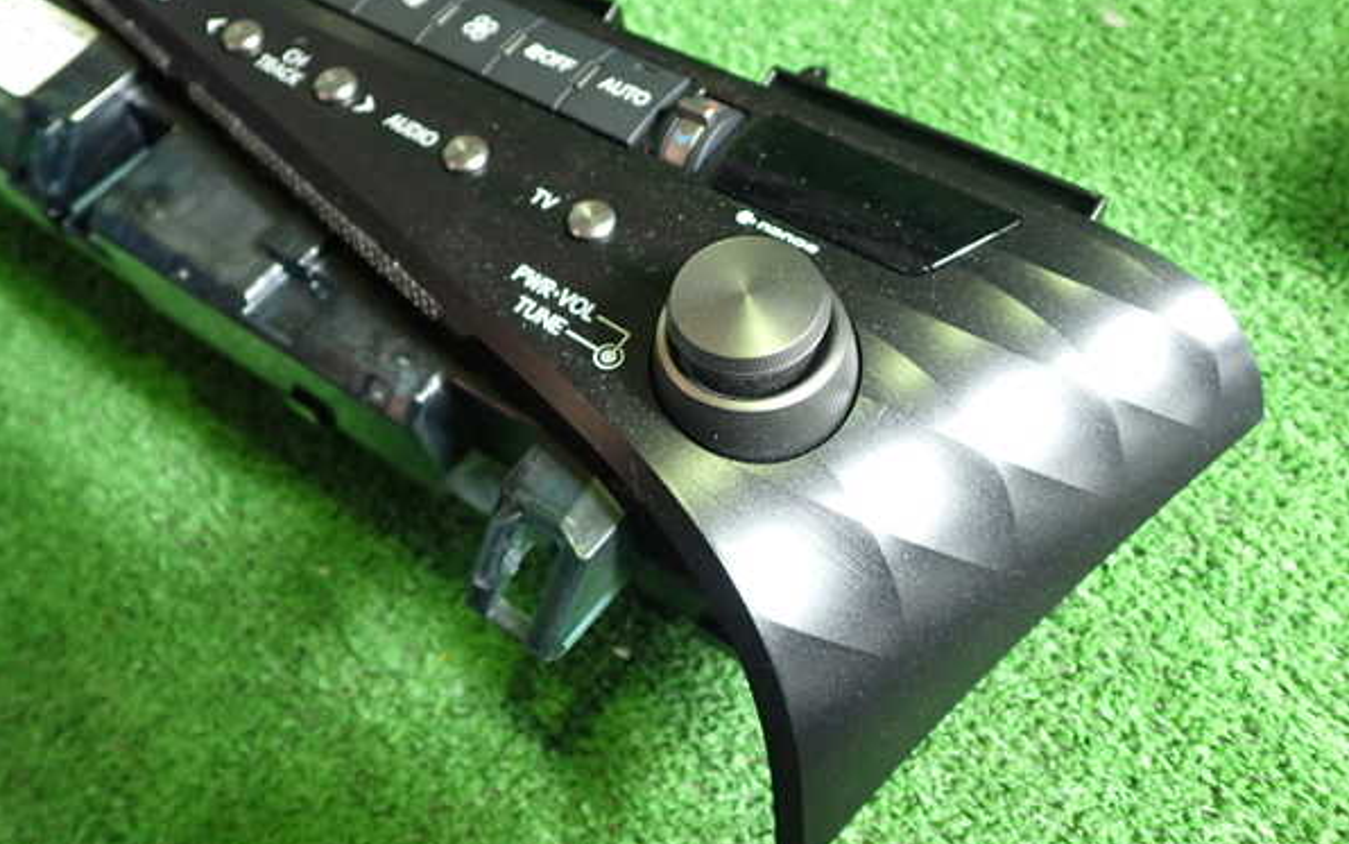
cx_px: 672
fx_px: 1177
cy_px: 410
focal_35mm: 32
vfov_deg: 39.5
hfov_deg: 59.6
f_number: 2.3
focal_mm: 5.4
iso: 250
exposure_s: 1/30
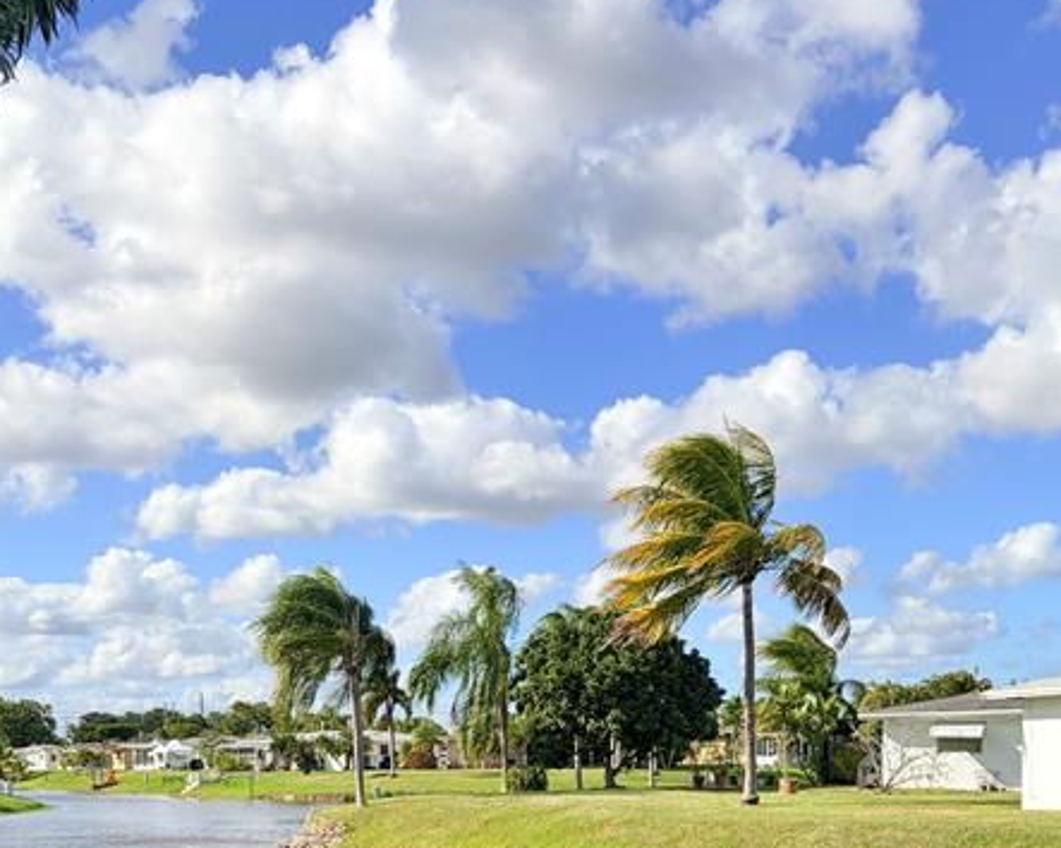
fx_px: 1381
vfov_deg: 31.6
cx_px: 450
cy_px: 846
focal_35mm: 44
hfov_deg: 41.9
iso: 50
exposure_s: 1/4950
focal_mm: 5.96
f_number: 1.6
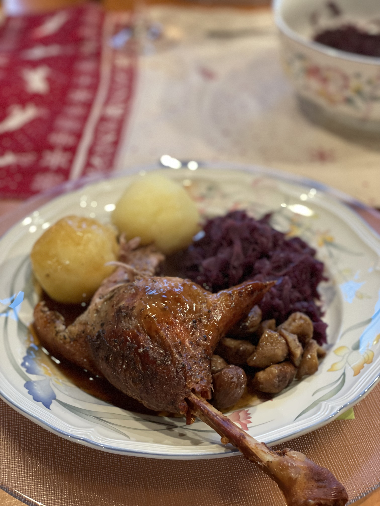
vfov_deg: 36.8
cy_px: 253
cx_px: 190
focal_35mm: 52
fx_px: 761
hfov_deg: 28.0
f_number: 2
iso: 400
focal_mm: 6
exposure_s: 1/25
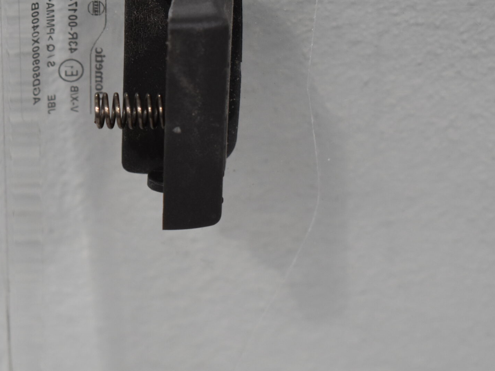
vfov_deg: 10.4
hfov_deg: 13.9
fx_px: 2029
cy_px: 128
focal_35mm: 142
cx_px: 192
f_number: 5.6
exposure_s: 1/125
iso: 800
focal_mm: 55
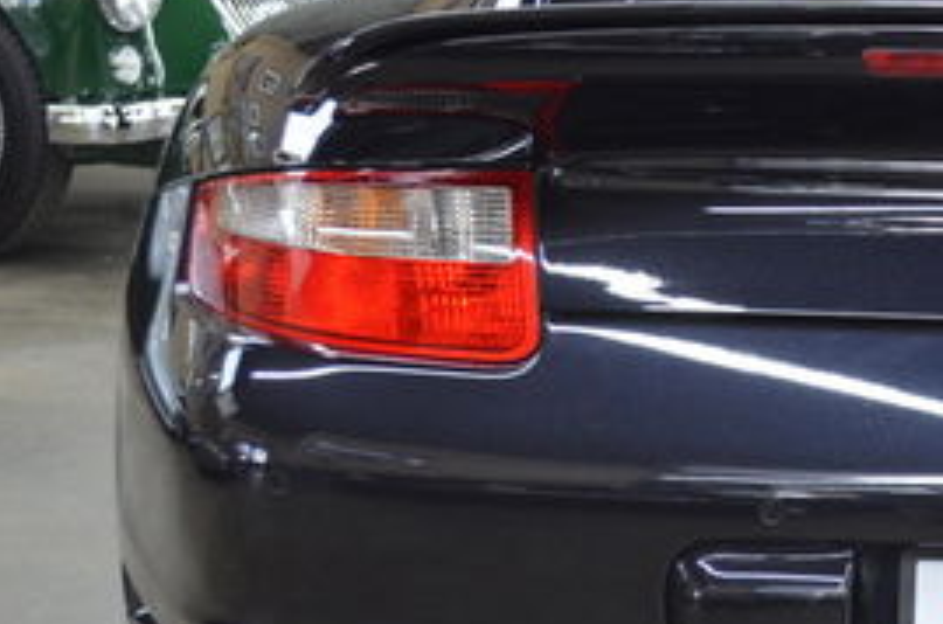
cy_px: 277
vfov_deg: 11.4
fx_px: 3136
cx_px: 1087
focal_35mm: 120
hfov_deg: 16.5
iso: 800
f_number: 4.5
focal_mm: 28
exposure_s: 1/40
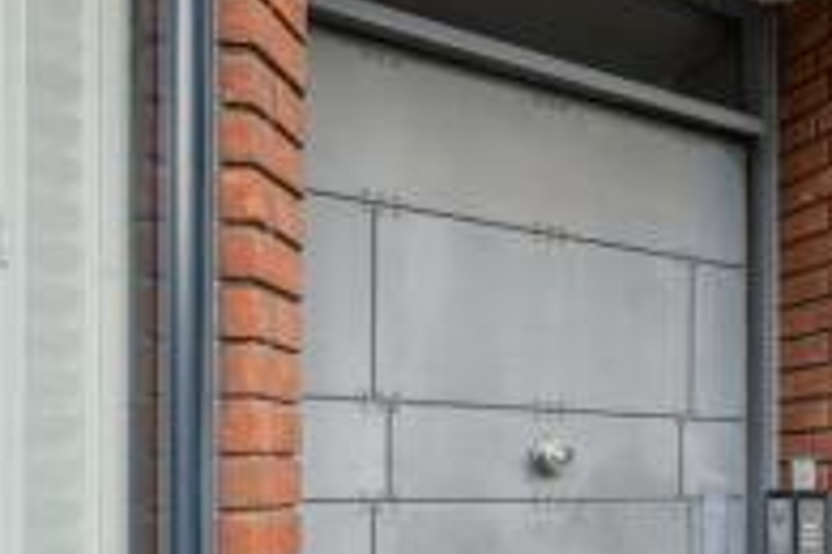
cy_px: 488
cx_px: 922
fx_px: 901
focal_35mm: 39
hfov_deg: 40.0
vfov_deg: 32.7
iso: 500
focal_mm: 16
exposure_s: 1/100
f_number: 5.6
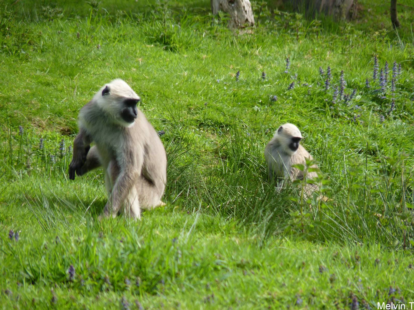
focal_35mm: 428
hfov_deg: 4.6
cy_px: 155
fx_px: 5119
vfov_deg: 3.5
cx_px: 207
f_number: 3.8
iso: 80
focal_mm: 76.1
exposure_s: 1/200
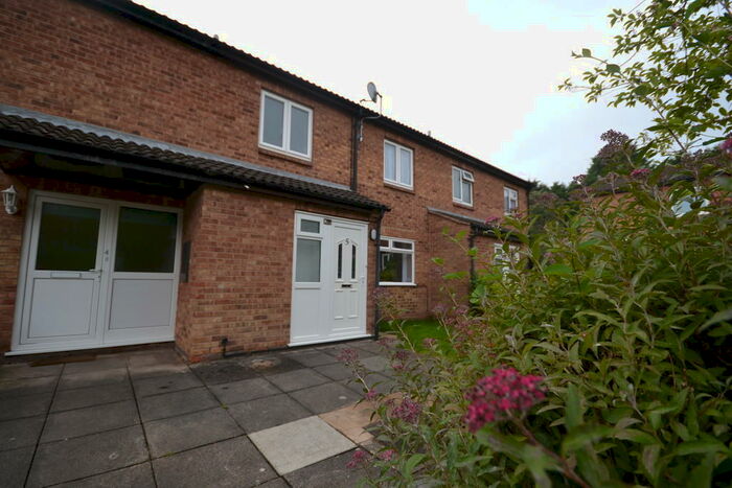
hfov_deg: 100.4
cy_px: 244
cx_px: 366
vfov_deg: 77.4
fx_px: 305
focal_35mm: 15
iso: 100
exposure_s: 1/160
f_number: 6.3
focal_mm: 10
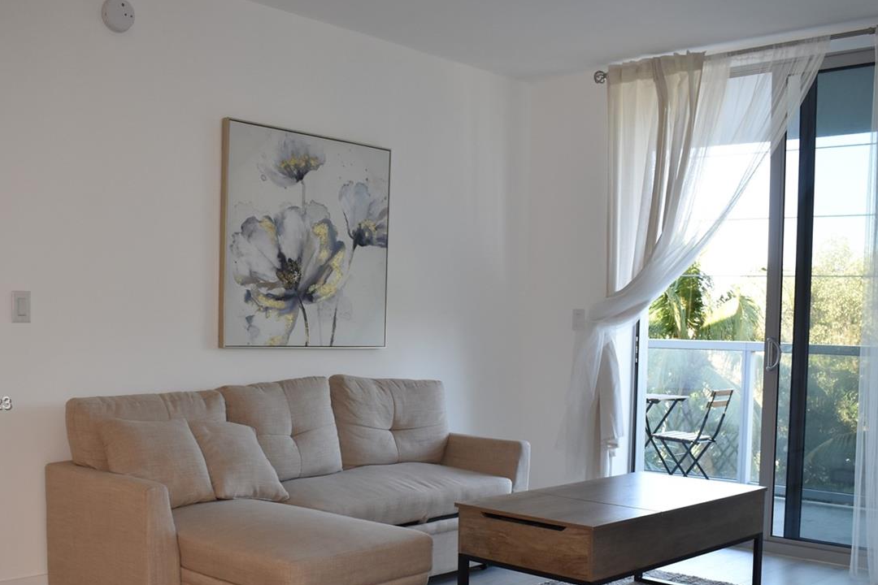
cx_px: 402
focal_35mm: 40
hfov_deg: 48.4
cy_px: 405
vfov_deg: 33.0
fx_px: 975
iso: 500
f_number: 5
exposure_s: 1/200
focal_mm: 18
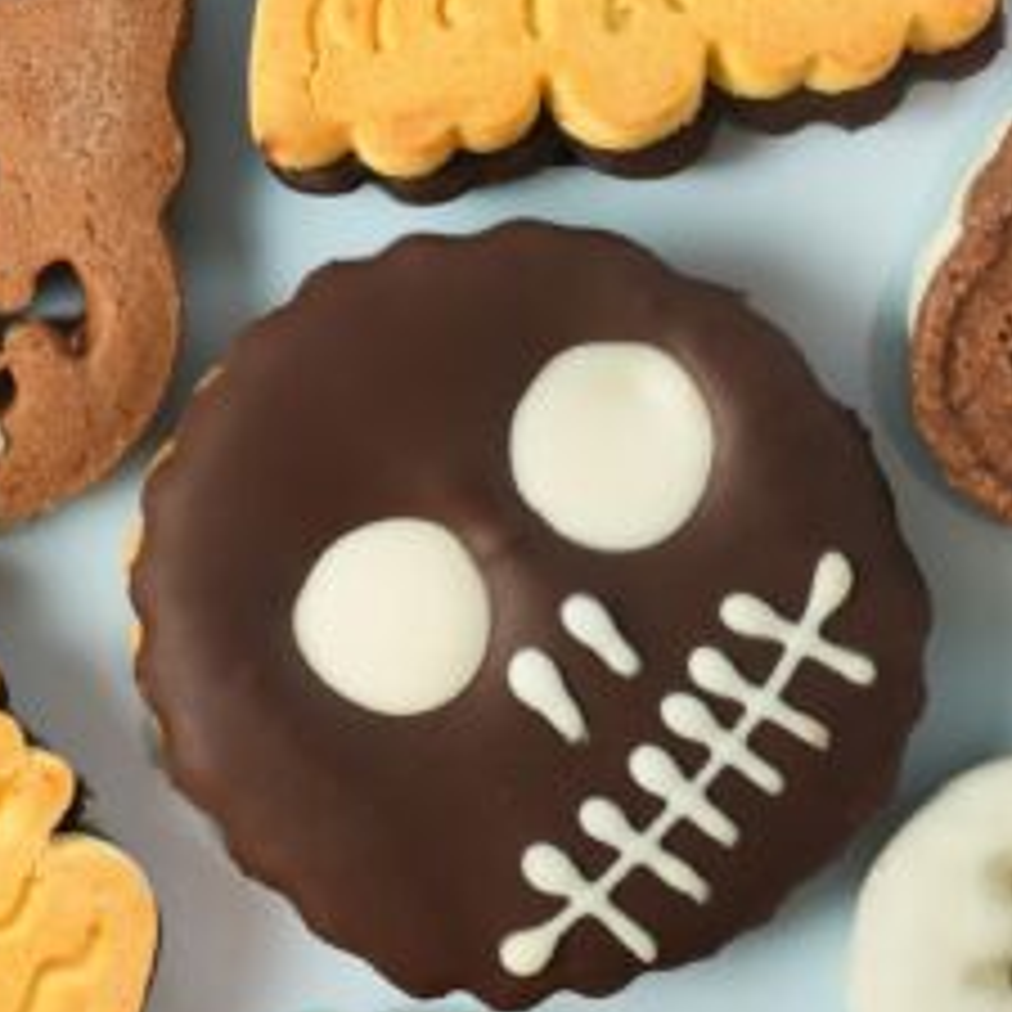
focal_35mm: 129
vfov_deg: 13.5
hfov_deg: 13.5
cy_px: 445
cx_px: 211
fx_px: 4267
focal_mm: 57
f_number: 10
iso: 640
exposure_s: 1/60
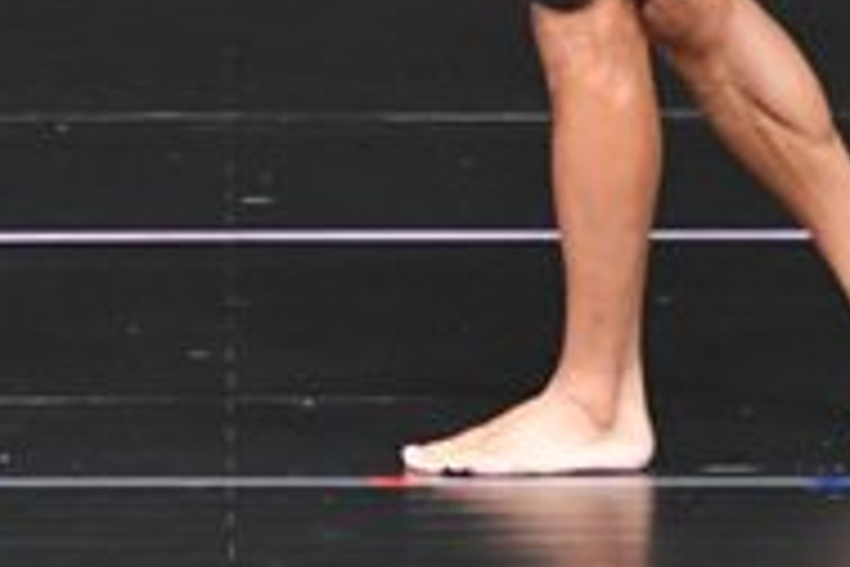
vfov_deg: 1.2
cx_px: -668
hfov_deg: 1.9
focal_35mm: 1110
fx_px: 26206
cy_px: -378
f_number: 5.6
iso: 4000
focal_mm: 180
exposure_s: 1/400
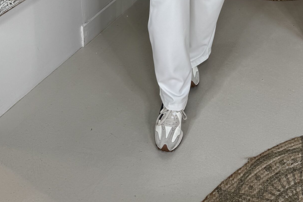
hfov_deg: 37.2
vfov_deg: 21.4
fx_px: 446
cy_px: -103
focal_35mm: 53
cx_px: 200
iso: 80
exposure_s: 1/100
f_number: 1.78
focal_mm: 6.76
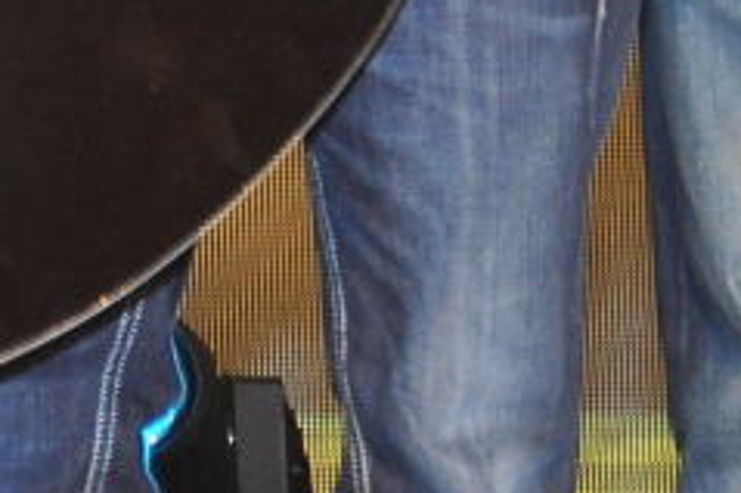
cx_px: -744
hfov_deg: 3.9
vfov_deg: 2.6
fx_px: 10757
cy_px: -870
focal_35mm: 523
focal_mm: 52
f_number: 5.6
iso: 800
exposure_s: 1/100
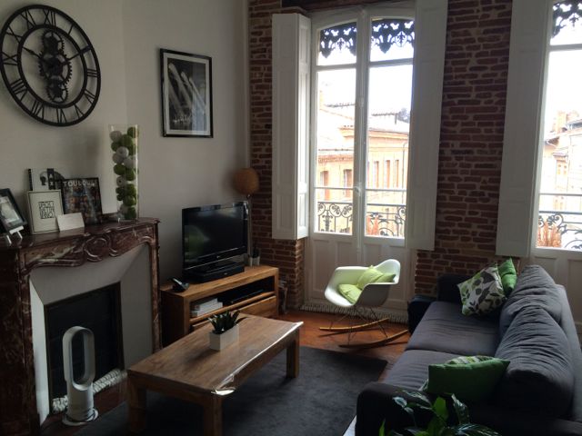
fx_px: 504
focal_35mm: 30
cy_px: 218
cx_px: 291
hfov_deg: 60.0
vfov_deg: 46.8
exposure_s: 1/120
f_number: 2.2
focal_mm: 4.12
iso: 64
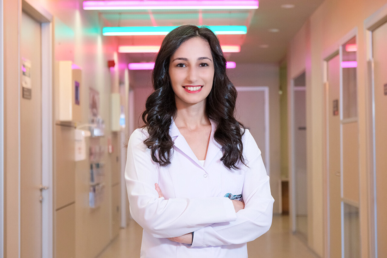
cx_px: 194
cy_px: 129
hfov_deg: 27.7
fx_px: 785
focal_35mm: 73
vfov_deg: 18.7
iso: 1600
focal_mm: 48.4
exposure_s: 1/80
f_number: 4
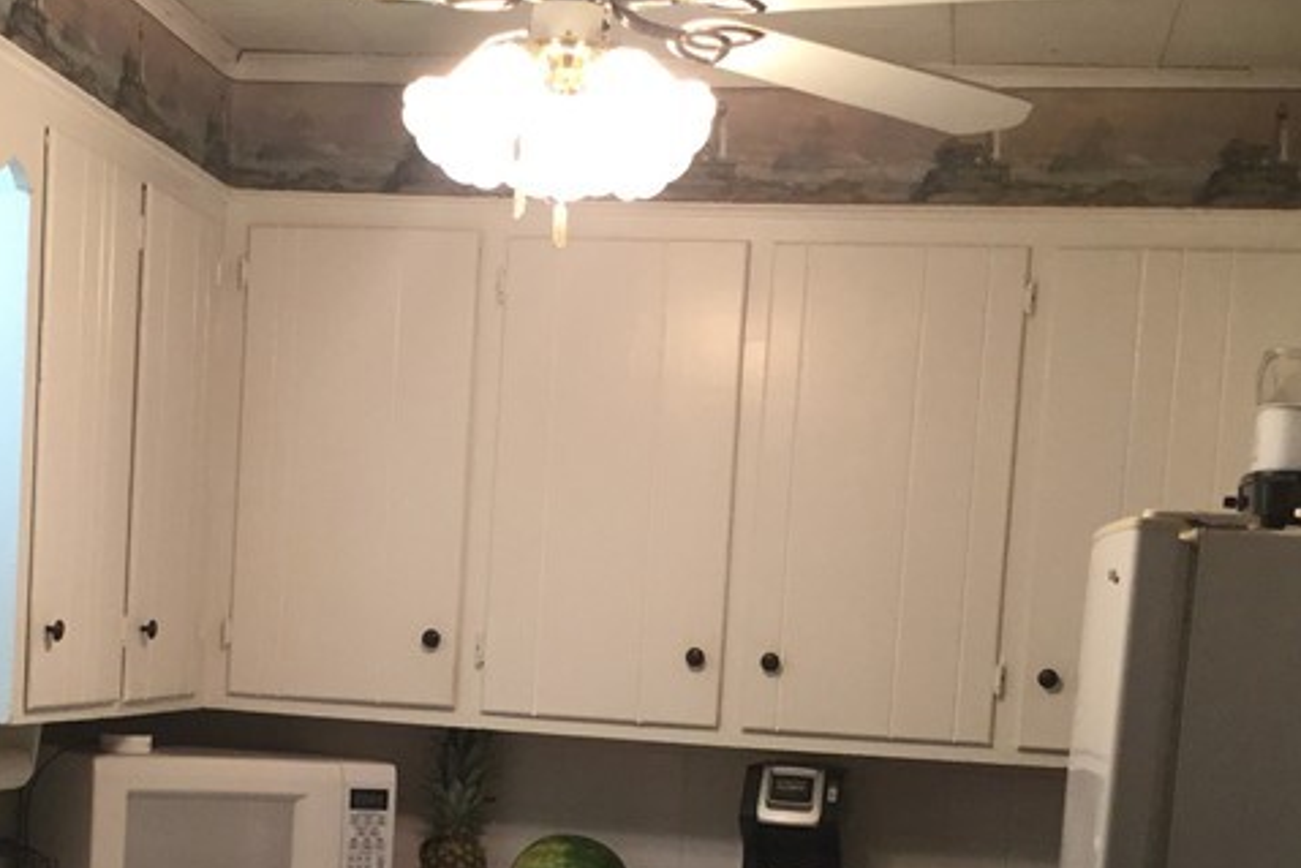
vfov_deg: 19.4
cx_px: 408
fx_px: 2494
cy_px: 792
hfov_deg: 29.0
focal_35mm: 69
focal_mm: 3.3
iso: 125
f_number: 2.4
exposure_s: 1/33
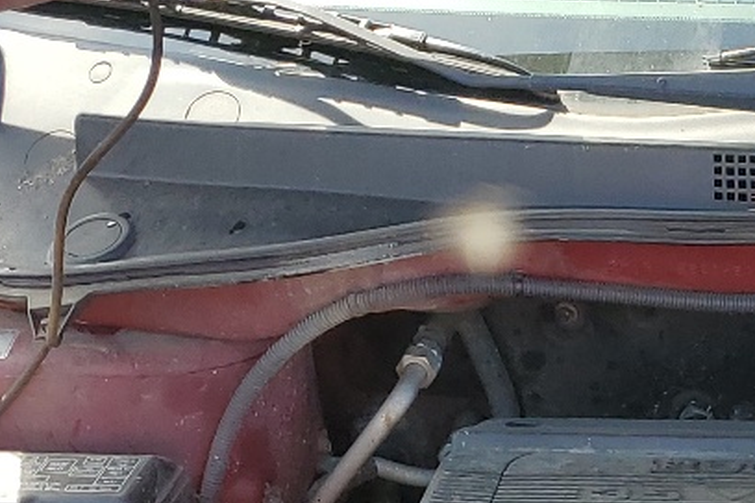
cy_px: 816
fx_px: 2223
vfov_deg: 12.2
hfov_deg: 17.6
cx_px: 1079
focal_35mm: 106
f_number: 1.5
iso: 50
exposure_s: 1/526
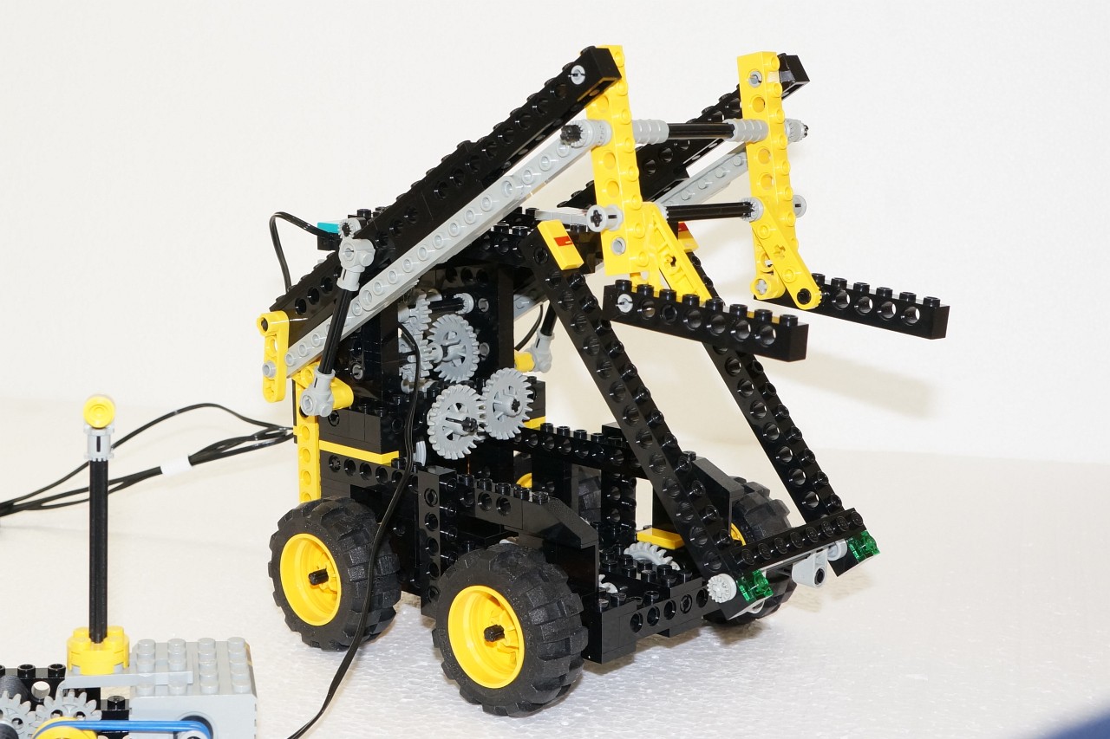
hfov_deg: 51.3
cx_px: 555
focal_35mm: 38
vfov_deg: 35.5
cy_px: 370
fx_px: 1156
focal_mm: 25
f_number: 9
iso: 800
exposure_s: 1/60
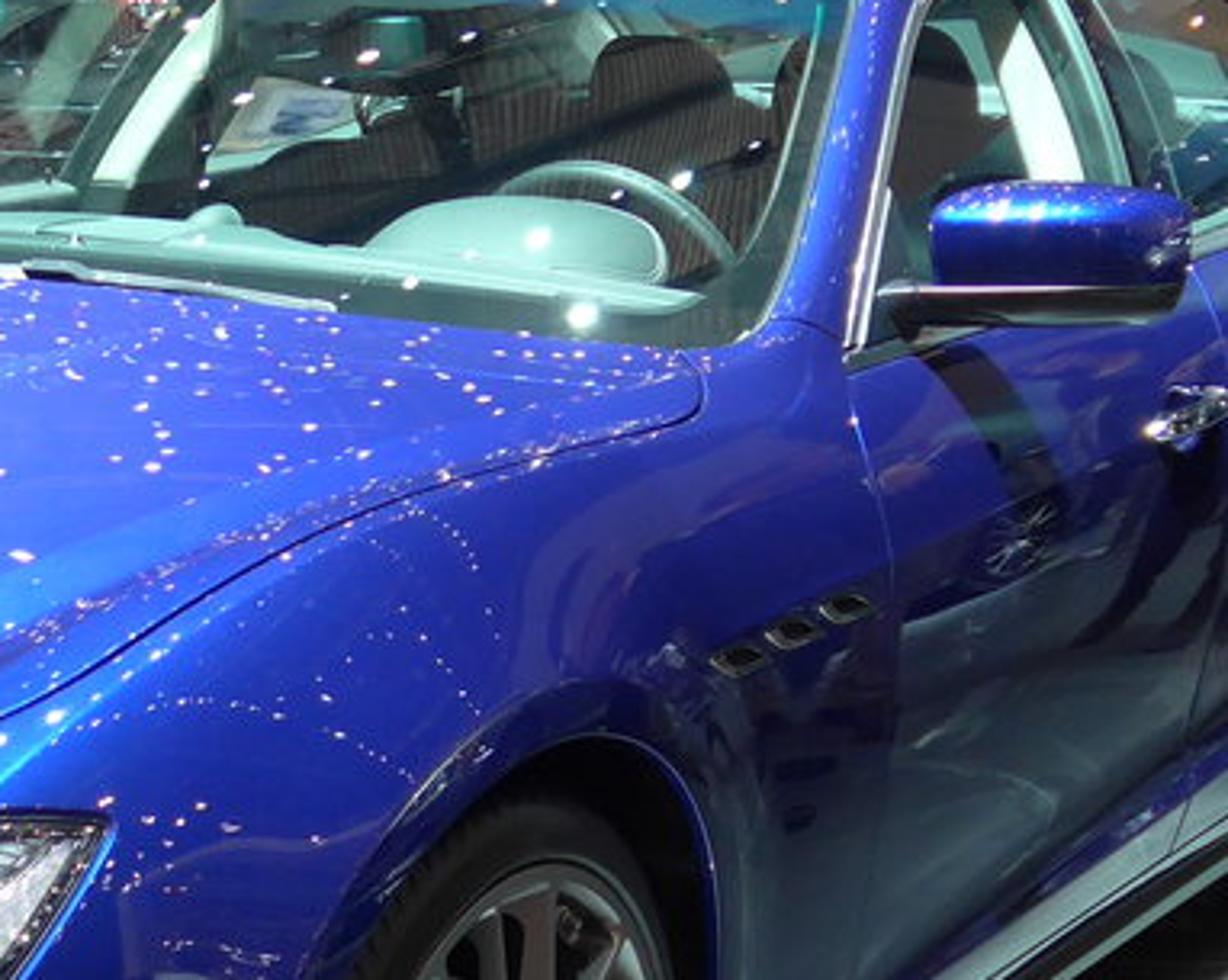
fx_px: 3232
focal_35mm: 89
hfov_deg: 20.7
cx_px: -32
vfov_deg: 17.2
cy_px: 604
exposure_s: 1/60
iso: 200
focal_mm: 6
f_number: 2
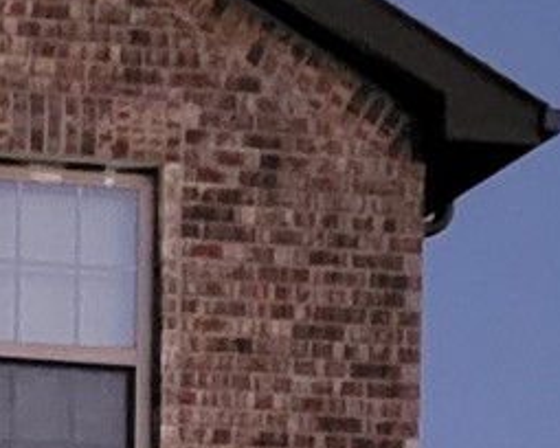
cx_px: -707
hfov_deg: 8.7
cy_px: 1278
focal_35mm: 204
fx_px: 3381
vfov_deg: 6.9
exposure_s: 1/20
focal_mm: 5.4
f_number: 1.8
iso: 1600
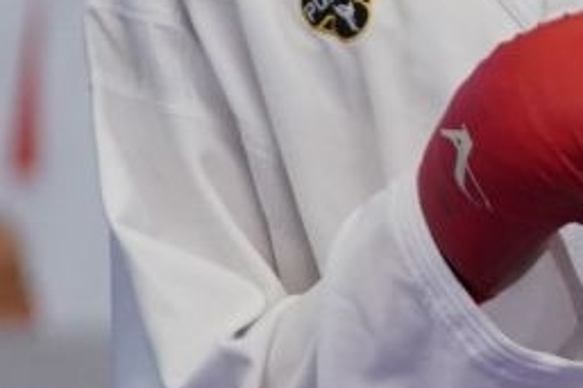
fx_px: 14063
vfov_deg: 1.6
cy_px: 150
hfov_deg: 2.3
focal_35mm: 869
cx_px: 1980
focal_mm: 124
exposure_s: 1/1000
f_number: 2.8
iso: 2000
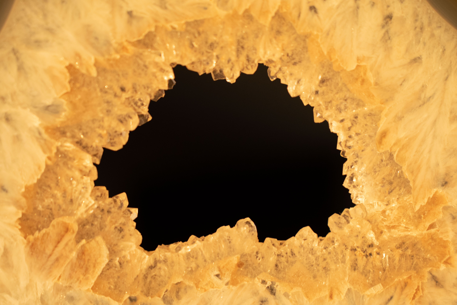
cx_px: 228
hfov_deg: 29.2
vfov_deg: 19.7
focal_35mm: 69
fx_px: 876
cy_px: 152
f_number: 5.6
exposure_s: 1/80
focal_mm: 46
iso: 1250
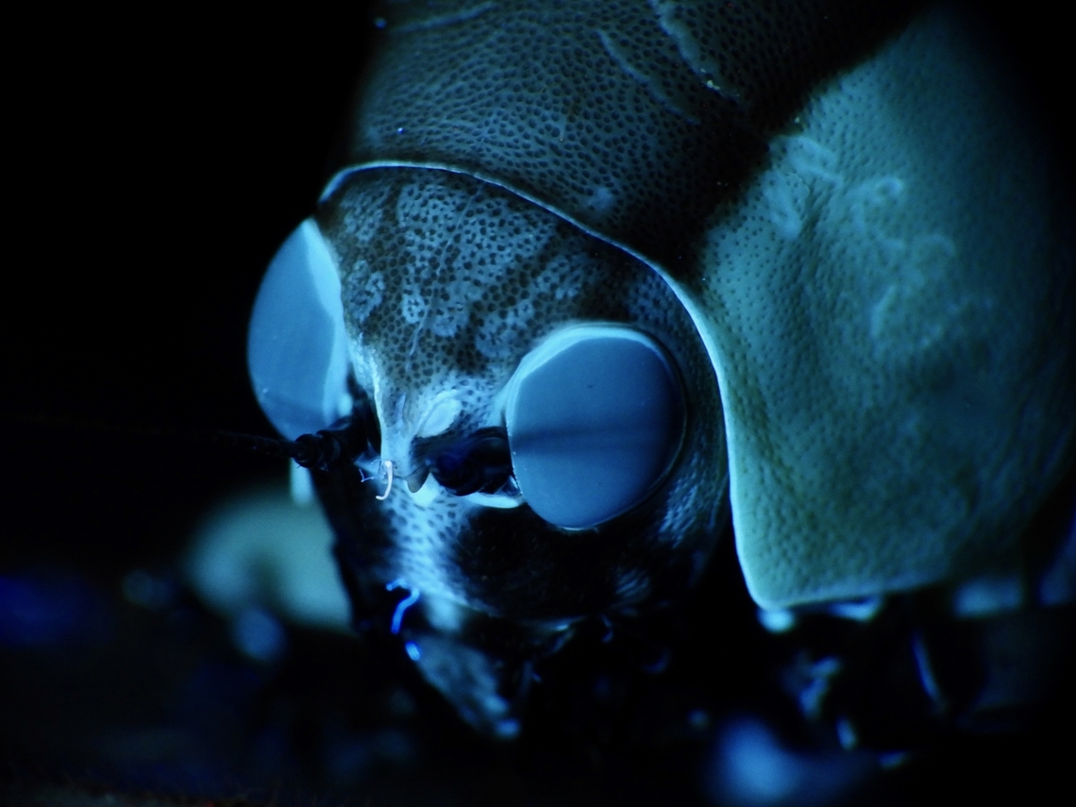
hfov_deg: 6.6
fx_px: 9325
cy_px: 404
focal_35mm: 300
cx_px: 538
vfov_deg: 5.0
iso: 400
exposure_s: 1/5
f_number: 8
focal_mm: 53.5
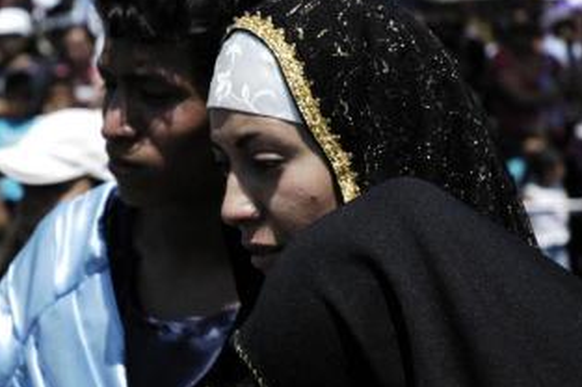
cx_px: 221
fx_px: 2164
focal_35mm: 134
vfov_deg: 10.2
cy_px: 225
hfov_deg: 15.3
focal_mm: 70
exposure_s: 1/6400
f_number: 6.3
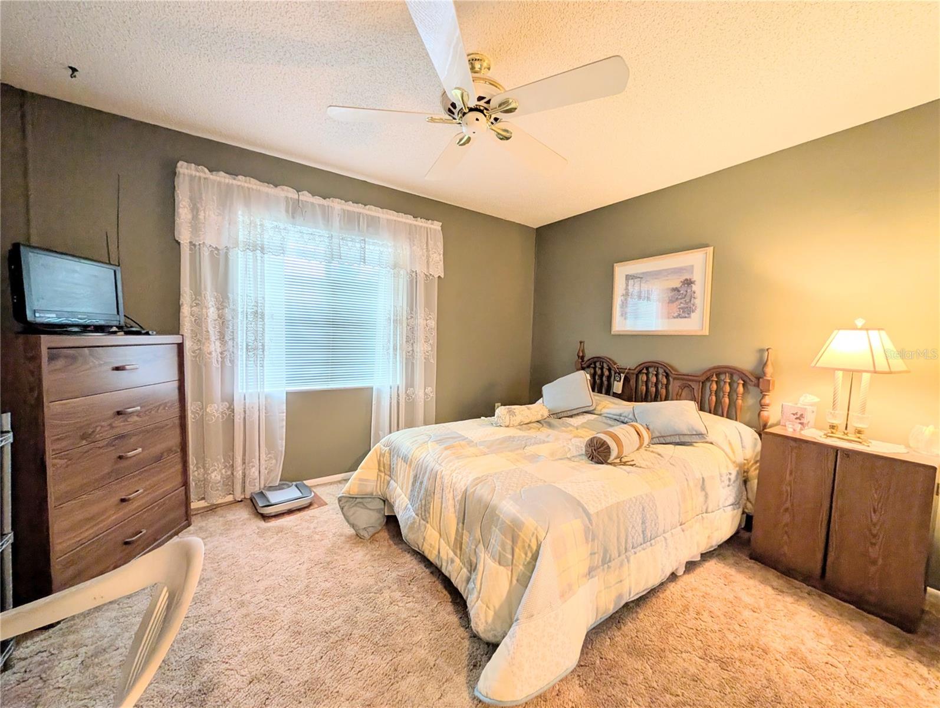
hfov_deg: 110.5
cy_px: 354
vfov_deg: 94.6
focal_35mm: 12
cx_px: 470
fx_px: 326
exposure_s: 1/40
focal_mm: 2.02
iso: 57
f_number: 1.7
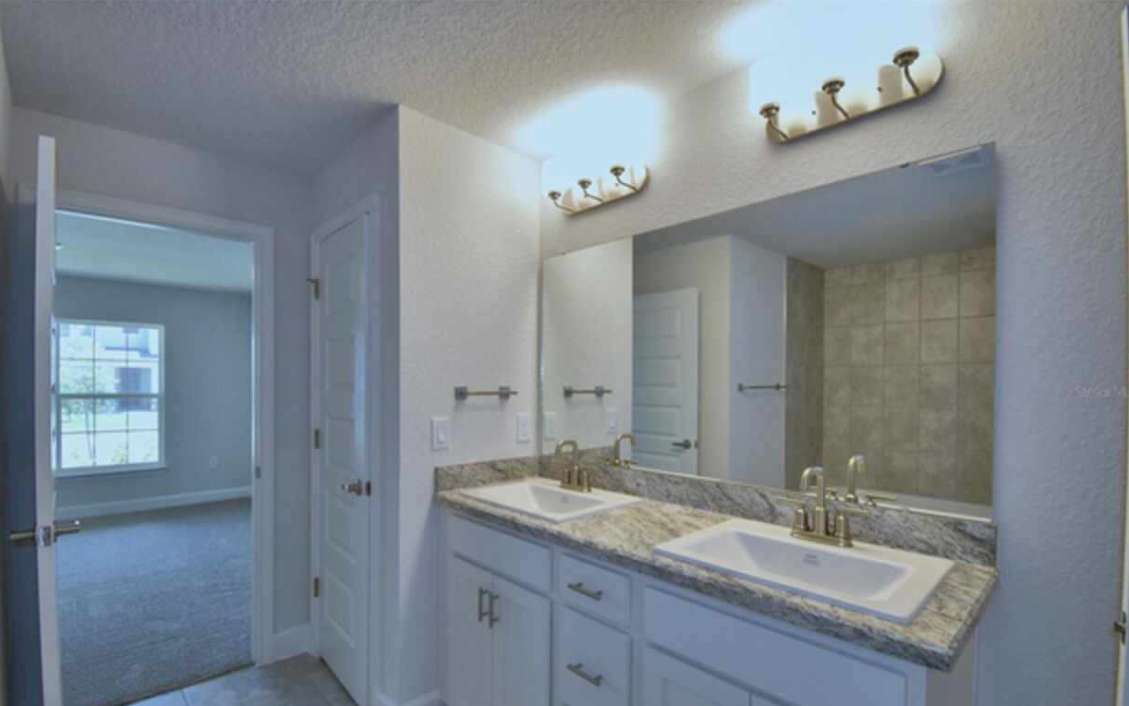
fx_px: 492
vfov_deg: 71.0
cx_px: 550
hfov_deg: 97.8
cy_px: 392
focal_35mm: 16
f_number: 4.5
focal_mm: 10
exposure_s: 1/60
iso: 200
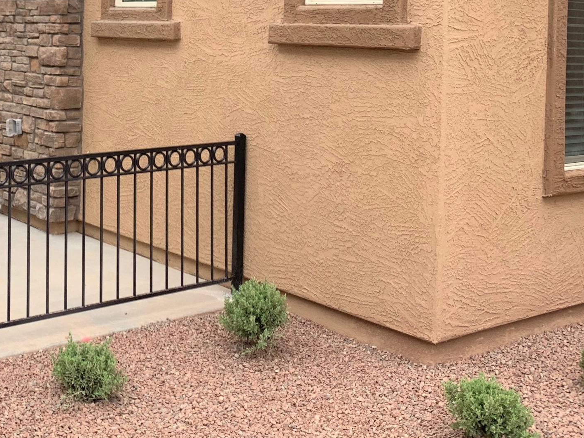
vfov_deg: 25.8
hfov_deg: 34.2
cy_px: 54
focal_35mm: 55
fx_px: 928
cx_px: 145
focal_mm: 4.25
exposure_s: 1/749
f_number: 1.8
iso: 25
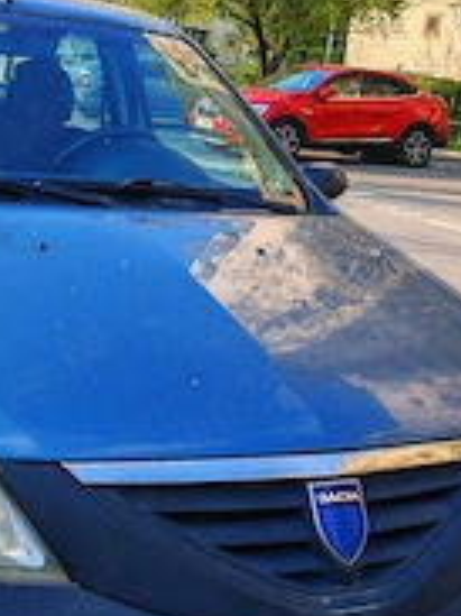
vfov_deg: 32.4
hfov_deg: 24.5
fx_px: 1049
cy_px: 205
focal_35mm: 59
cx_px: 118
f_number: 1.9
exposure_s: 1/560
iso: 50
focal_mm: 6.67
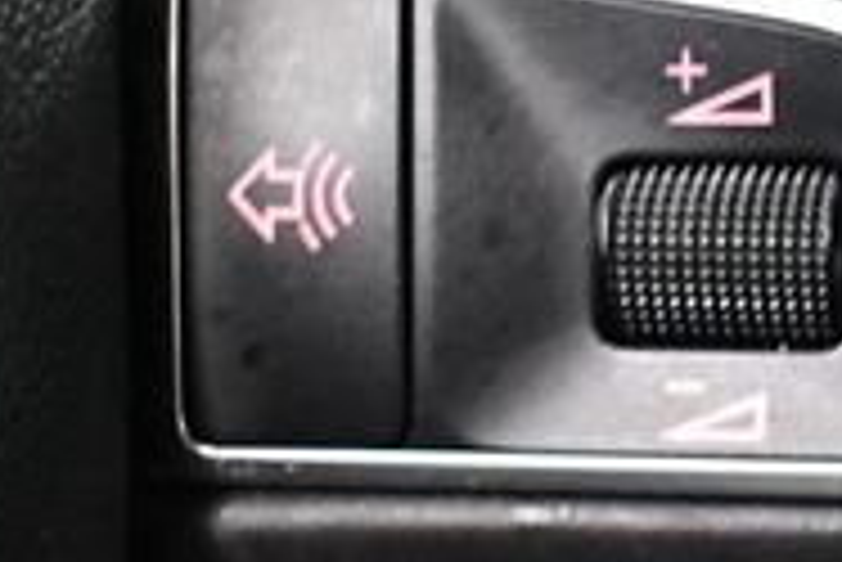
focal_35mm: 123
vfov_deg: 11.2
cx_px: 1013
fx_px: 2879
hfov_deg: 16.0
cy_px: 306
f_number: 3.5
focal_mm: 18
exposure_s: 1/60
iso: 5600
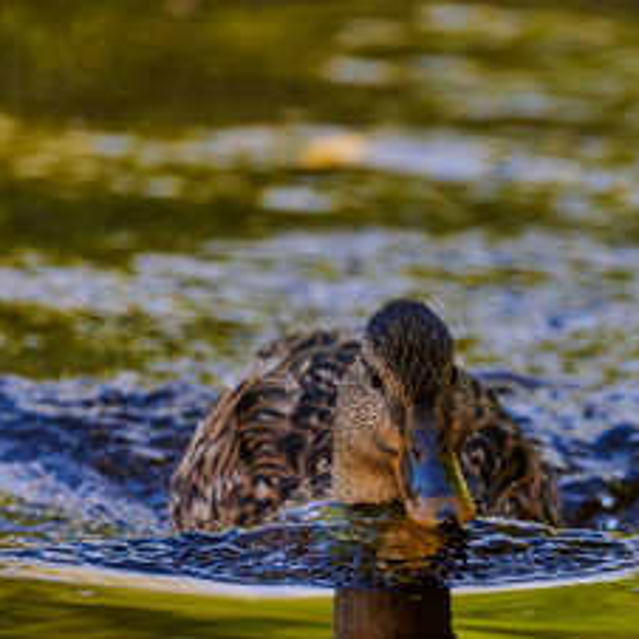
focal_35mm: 963
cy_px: 491
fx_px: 20112
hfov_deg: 1.8
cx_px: 489
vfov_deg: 1.8
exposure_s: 1/500
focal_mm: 400
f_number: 4.5
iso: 250
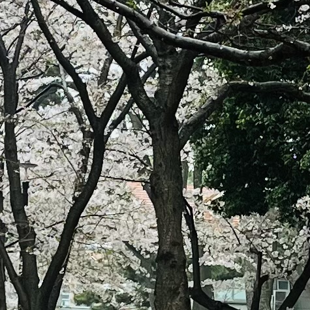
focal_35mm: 195
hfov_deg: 8.9
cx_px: 287
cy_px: 208
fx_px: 1976
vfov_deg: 9.0
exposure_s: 1/121
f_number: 1.6
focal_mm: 5.1
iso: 64
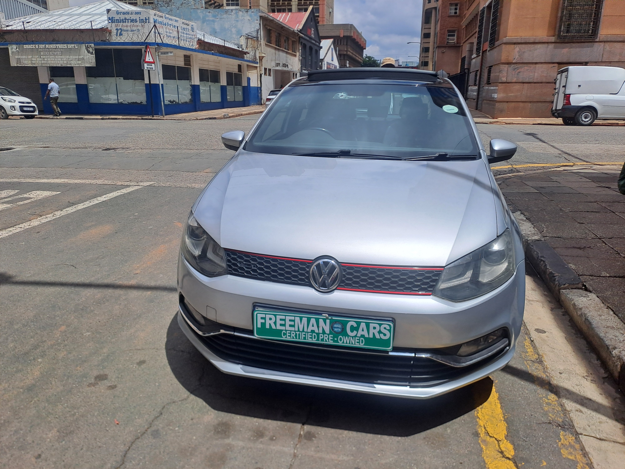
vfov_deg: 54.9
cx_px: 312
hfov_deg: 69.4
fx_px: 451
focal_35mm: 25
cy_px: 234
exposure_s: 1/3788
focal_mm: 4.65
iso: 32
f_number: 1.8
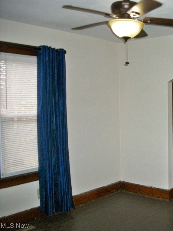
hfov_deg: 32.1
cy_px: 116
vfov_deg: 43.8
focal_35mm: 43
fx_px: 286
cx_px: 154
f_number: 2.9
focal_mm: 5.7
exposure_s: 1/125
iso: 160
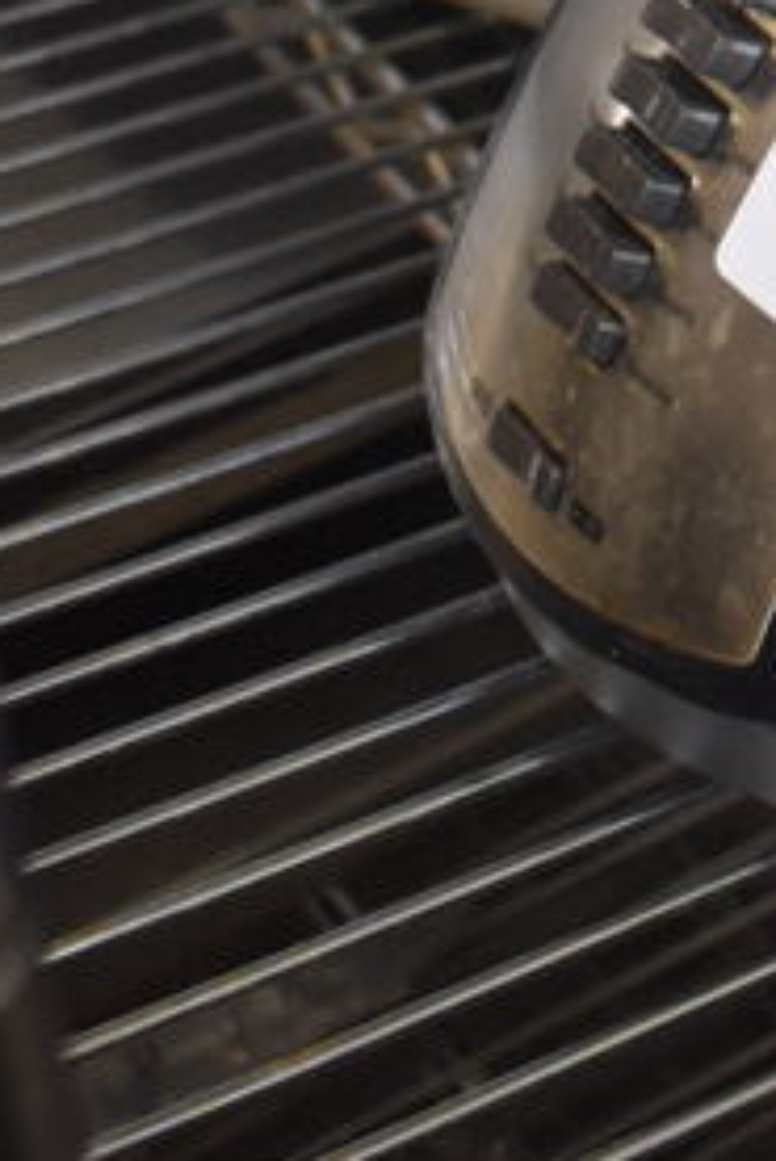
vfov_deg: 16.5
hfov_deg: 11.6
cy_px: -526
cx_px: 1120
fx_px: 3670
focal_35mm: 114
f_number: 3.8
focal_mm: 23
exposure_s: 1/125
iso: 1100
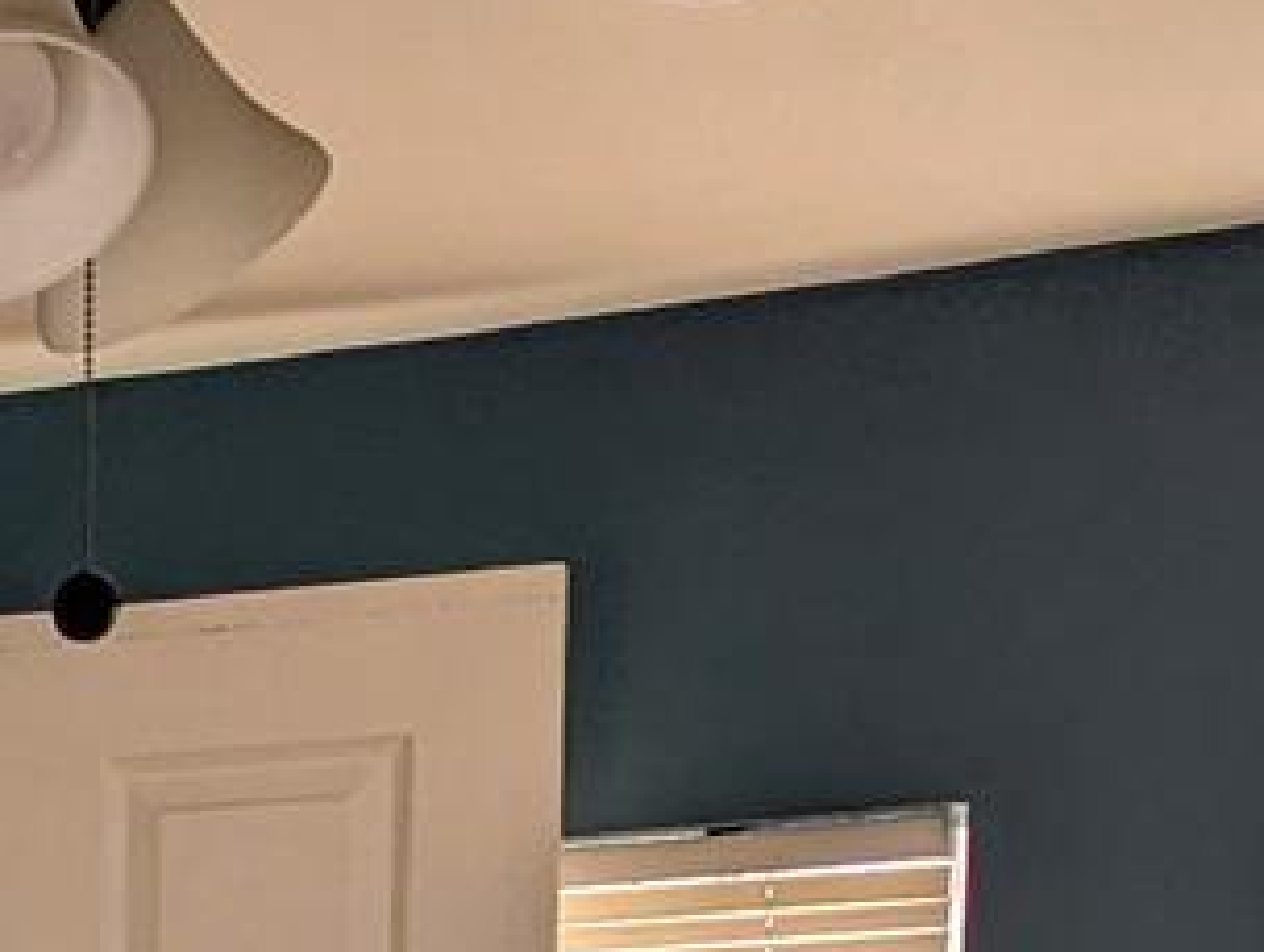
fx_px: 5888
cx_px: -1513
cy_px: 2419
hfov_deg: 10.8
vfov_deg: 8.3
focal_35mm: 161
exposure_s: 1/95.9
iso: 49
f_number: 1.85
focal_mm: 6.81
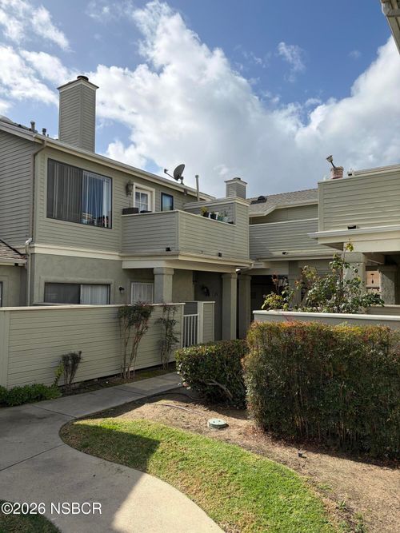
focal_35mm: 26
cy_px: 266
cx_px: 200
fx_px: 401
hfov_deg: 53.0
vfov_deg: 67.3
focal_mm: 5.96
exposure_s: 1/4329
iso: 50
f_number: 1.6
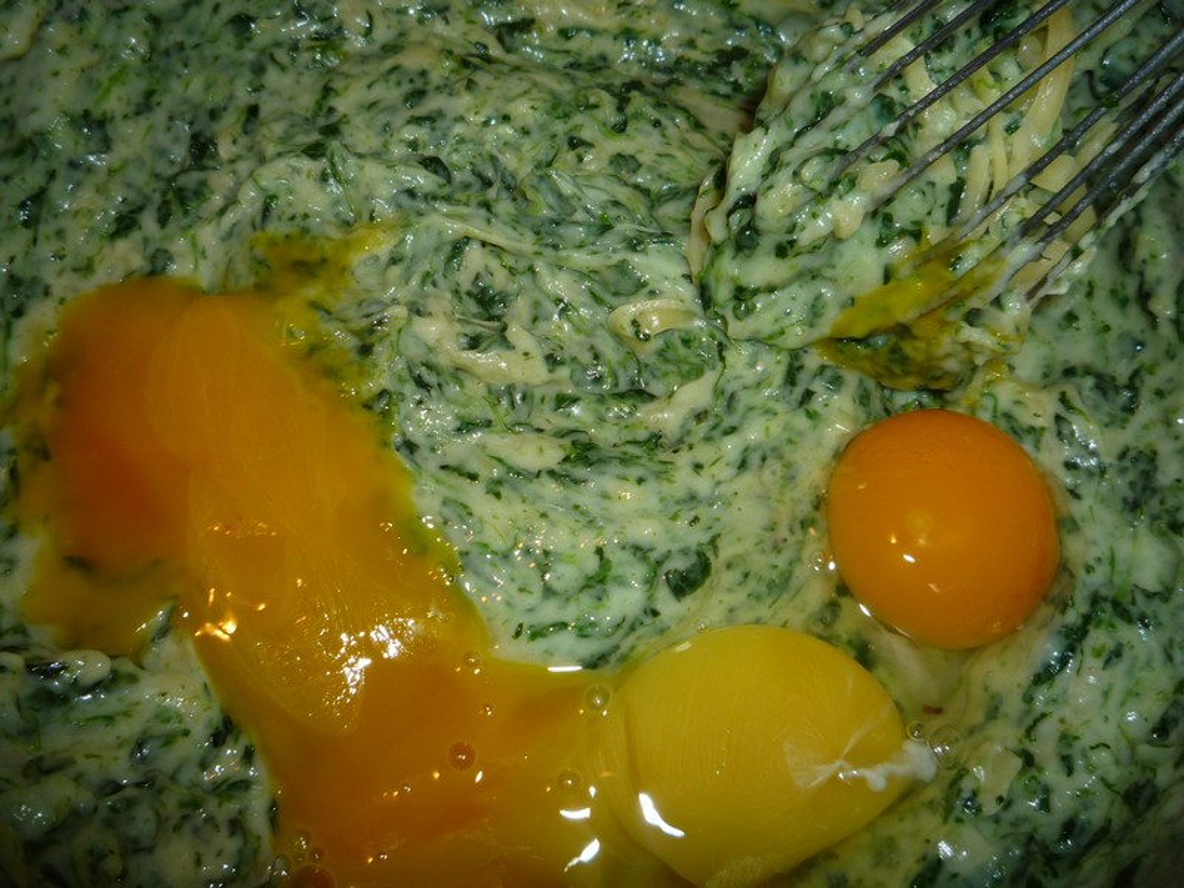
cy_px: 444
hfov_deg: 60.0
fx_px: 1026
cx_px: 592
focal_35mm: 30
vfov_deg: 46.8
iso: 100
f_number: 4
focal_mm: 5.2
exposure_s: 1/30
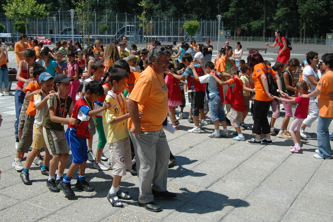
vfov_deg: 29.8
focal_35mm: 45
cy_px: 111
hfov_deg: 43.6
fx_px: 416
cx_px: 166
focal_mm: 30
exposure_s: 1/1600
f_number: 4.5
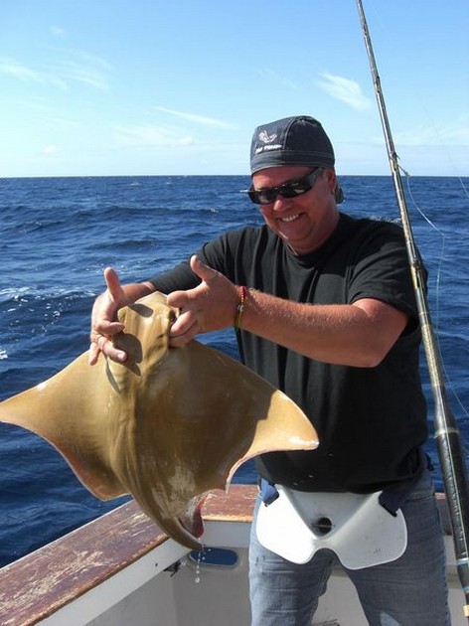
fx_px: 687
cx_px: 234
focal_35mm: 38
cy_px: 313
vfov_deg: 49.0
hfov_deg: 37.7
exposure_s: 1/640
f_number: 4
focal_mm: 7.9
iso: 80
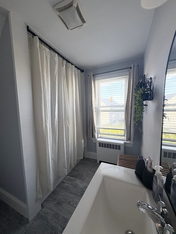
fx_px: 95
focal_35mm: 14
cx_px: 88
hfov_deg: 85.7
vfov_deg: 102.1
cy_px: 117
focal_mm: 2.22
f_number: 2.2
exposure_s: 1/131
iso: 80
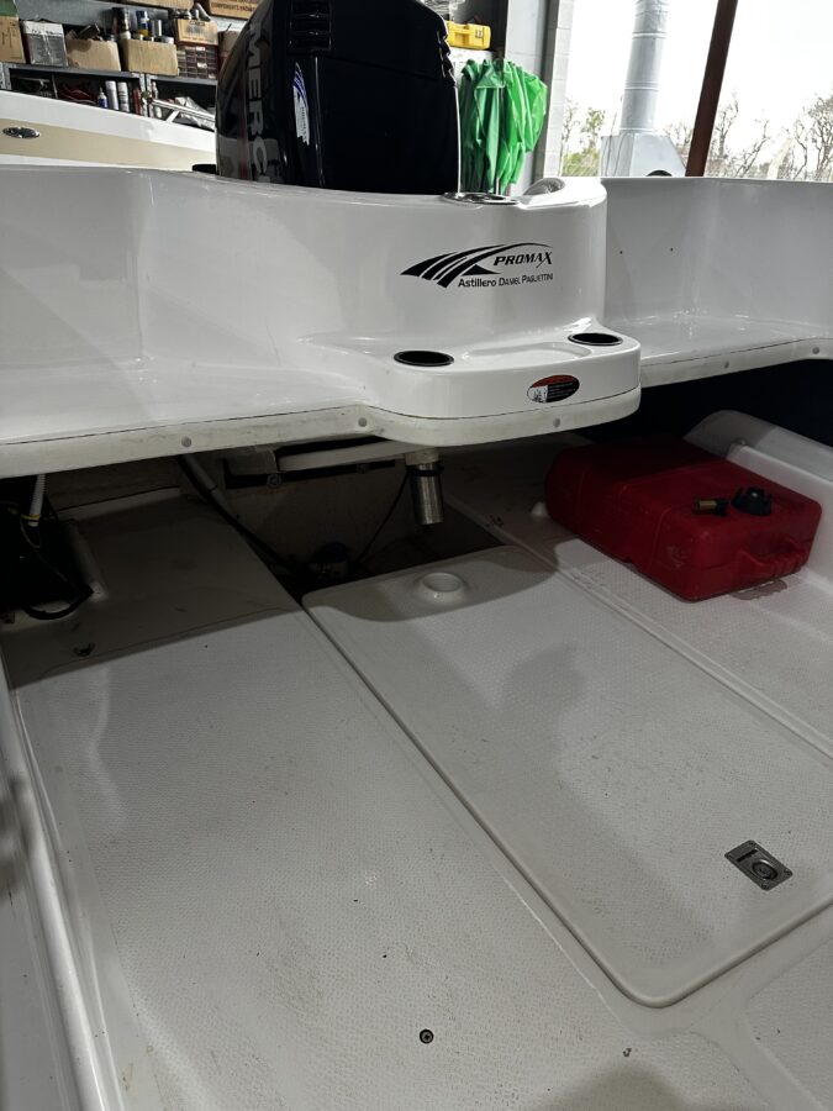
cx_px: 416
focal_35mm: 24
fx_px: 770
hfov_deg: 56.8
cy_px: 556
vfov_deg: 71.6
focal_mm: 6.86
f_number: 1.78
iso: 200
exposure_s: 1/50
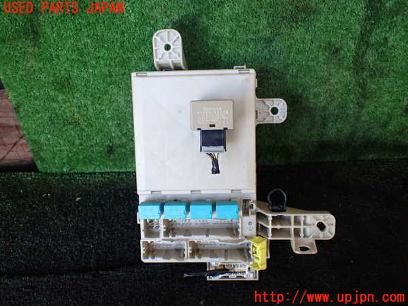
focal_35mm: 30
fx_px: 354
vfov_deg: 46.8
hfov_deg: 60.0
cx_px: 204
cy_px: 153
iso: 320
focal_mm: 5.4
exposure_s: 1/125
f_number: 2.3
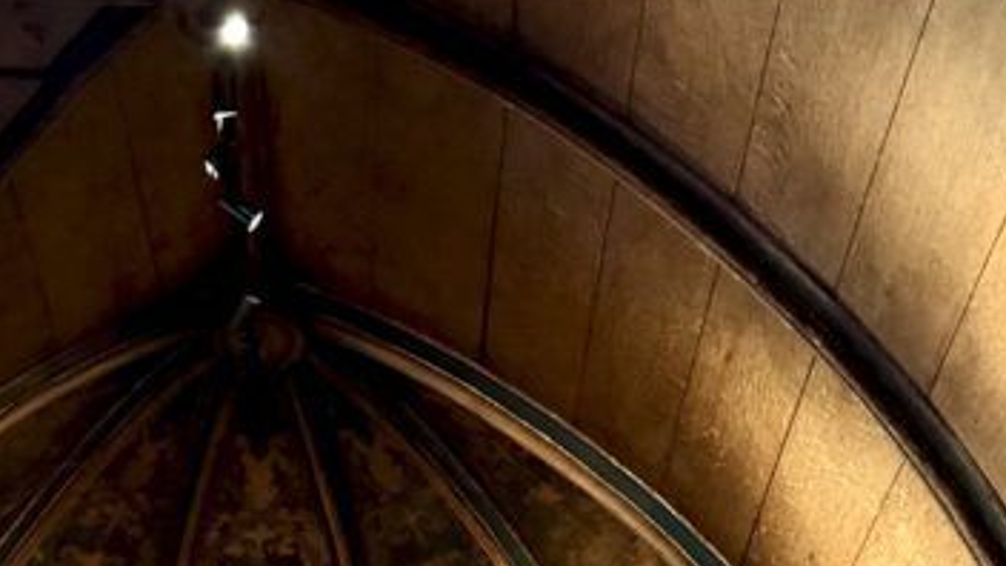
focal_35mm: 76
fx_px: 2027
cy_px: 923
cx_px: 269
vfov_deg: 14.5
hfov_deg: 27.5
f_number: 1.78
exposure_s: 1/40
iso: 1000
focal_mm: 6.76
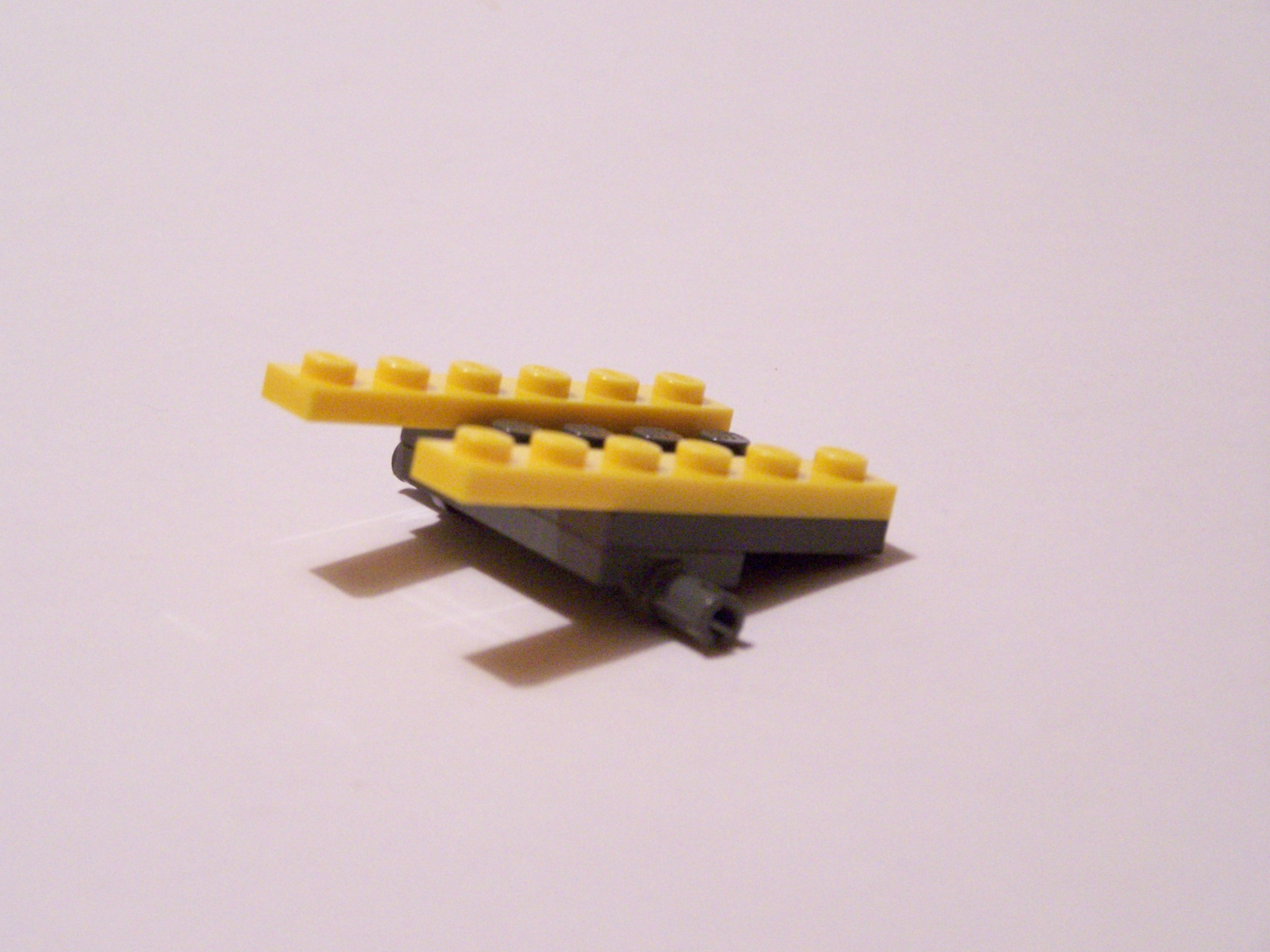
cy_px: 476
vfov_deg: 12.7
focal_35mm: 117
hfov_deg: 16.8
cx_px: 635
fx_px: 4293
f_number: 3.2
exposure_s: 1/15
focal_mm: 19.4
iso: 400
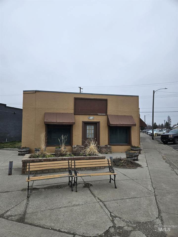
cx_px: 89
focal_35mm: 23
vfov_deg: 73.9
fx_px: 158
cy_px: 118
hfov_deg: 58.9
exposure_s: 1/377
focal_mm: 5.4
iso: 25
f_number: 1.8
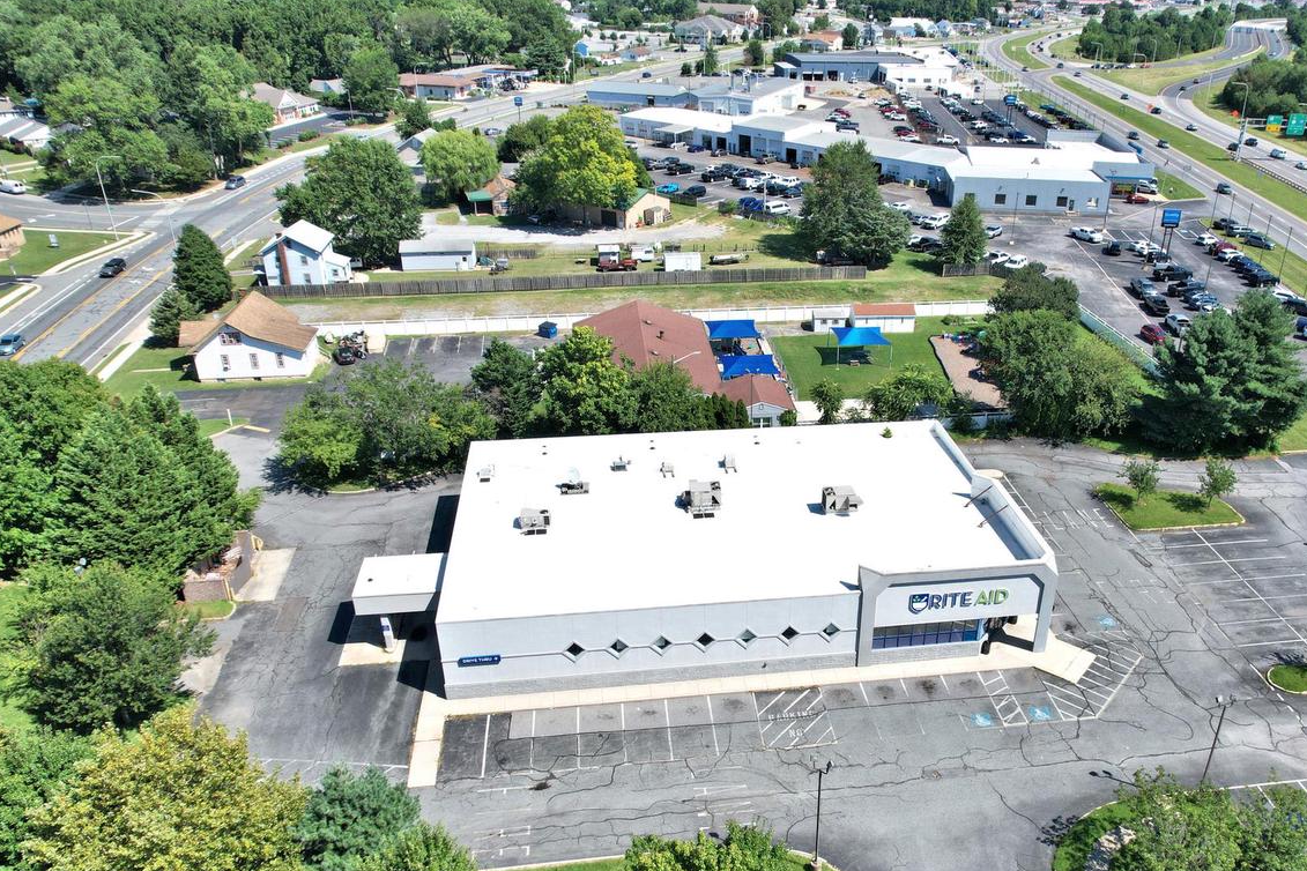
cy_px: 512
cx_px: 786
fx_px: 1016
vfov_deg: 46.2
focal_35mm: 28
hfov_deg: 64.9
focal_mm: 8.38
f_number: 2.8
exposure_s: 1/3200
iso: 200
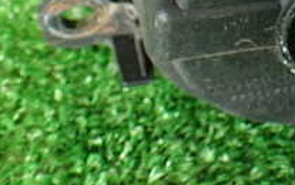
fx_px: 741
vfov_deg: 13.1
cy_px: -128
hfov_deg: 21.4
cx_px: 322
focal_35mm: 92
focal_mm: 5.4
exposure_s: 1/30
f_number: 2.3
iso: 250
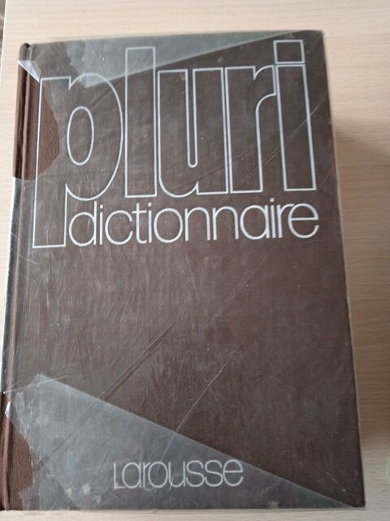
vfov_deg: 63.4
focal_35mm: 28
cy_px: 260
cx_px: 195
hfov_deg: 49.7
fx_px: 421
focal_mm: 3.43
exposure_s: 1/33.3
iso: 250
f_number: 2.2
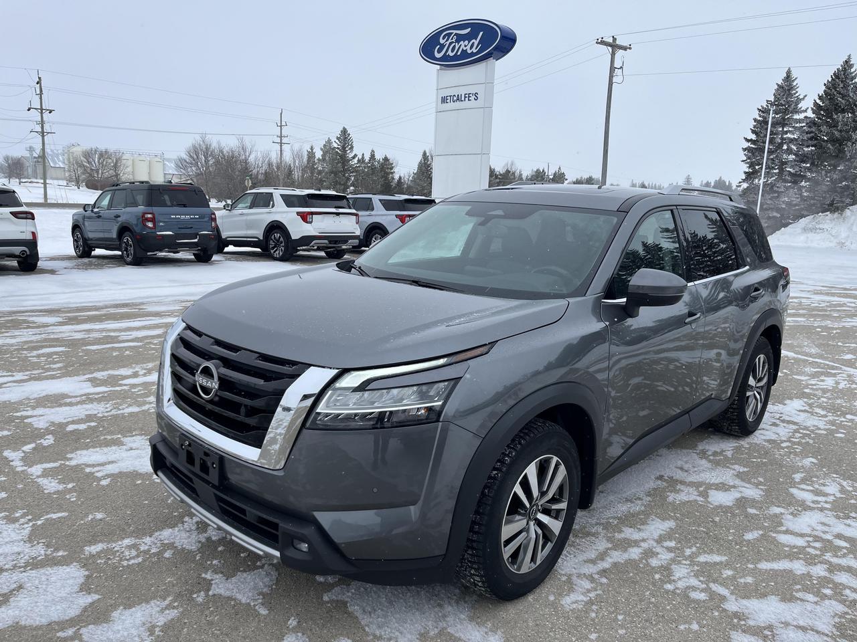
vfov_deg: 53.1
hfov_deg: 67.3
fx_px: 644
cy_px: 321
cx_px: 428
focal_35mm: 26
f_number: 1.6
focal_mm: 5.1
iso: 50
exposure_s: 1/3215
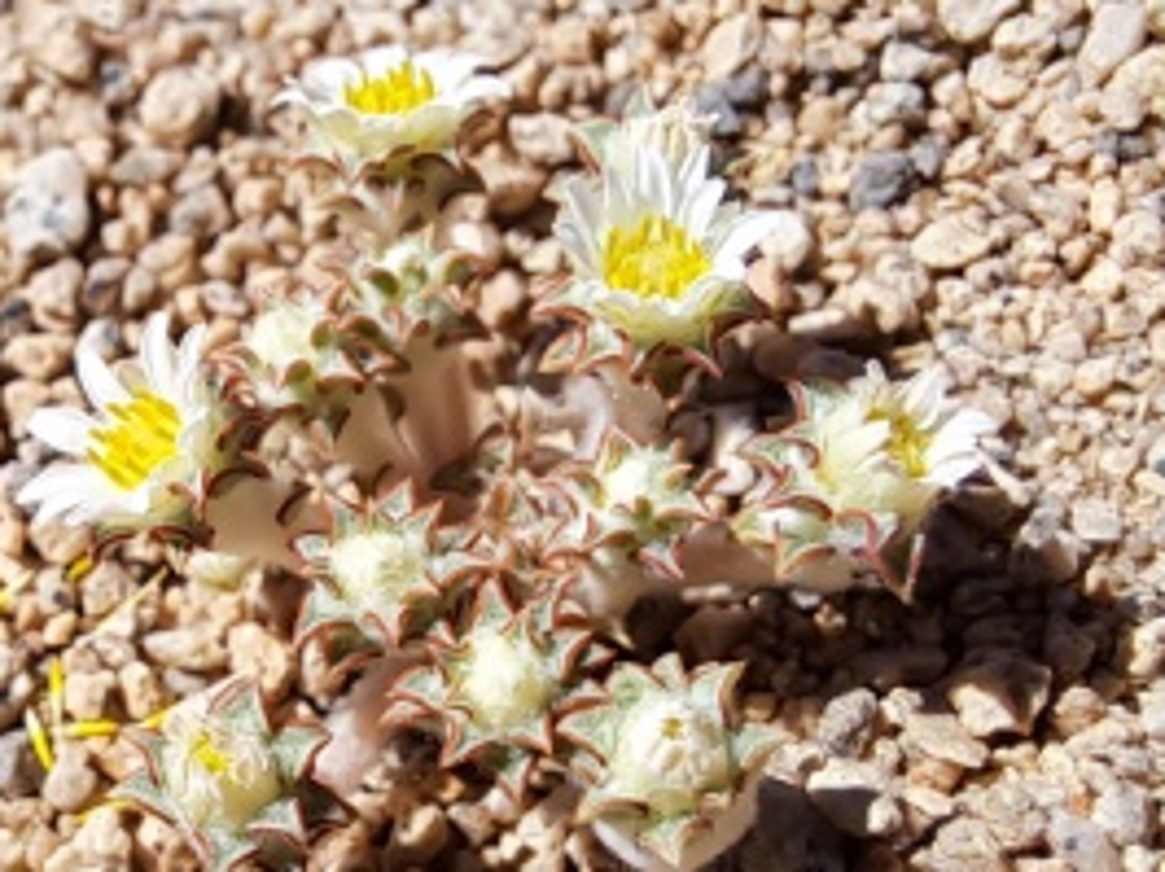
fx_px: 1580
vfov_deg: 30.8
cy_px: 462
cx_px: 175
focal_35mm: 47
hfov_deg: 38.4
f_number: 2.4
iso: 50
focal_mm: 2.13
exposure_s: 1/1733
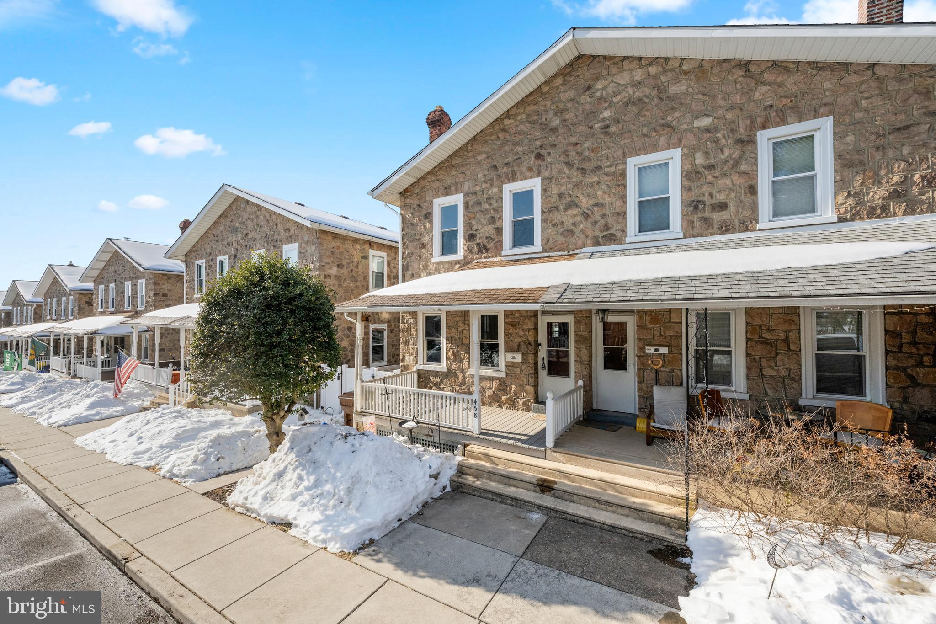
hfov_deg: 104.3
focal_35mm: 14
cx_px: 468
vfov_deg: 81.2
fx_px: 364
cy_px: 312
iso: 800
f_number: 7.1
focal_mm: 14
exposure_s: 1/2500
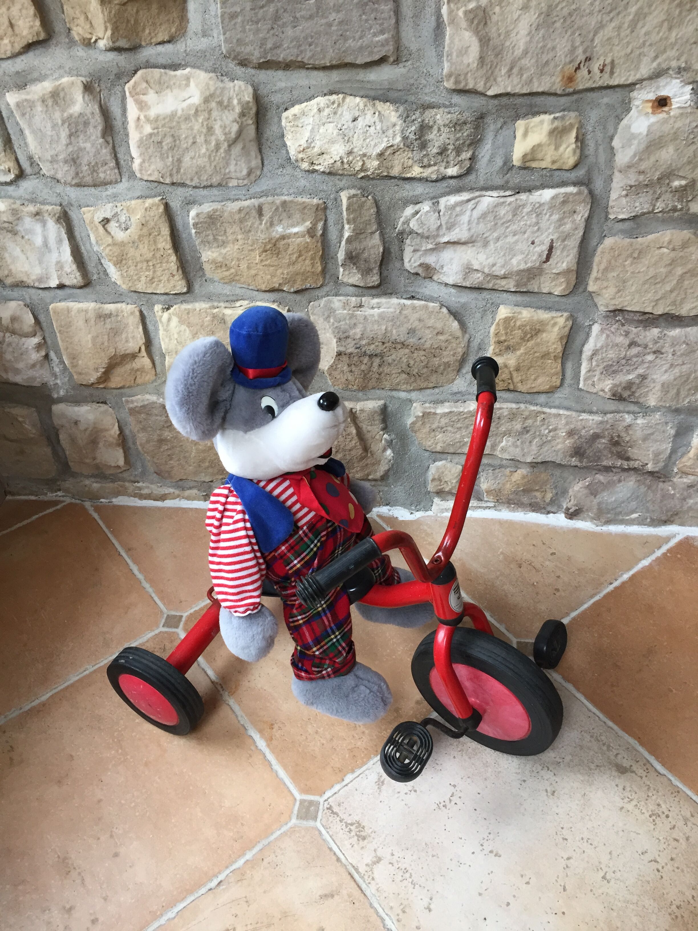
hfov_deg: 48.2
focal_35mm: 29
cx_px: 349
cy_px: 466
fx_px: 780
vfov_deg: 61.7
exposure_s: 1/33
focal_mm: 4.15
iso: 64
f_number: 2.2
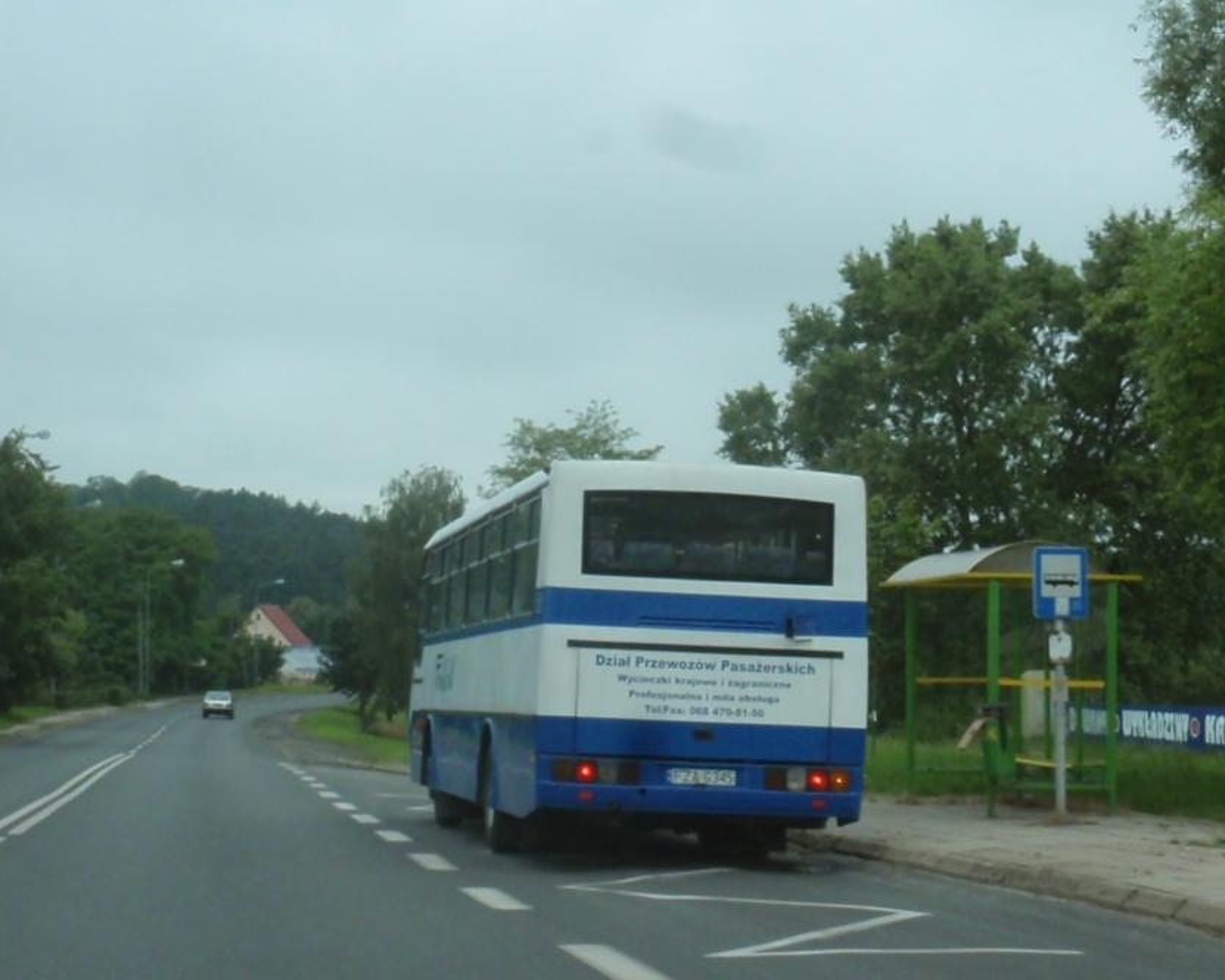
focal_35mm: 74
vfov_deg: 20.7
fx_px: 2683
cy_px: 487
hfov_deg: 25.7
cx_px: 591
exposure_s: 1/250
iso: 640
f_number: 11
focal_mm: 12.5
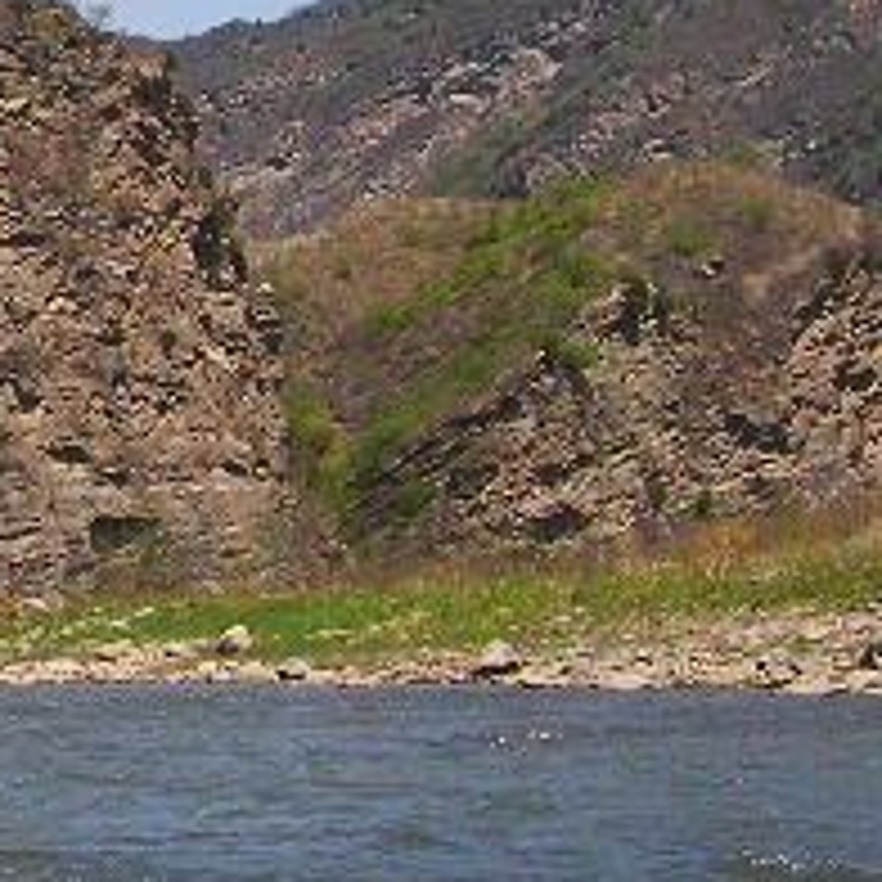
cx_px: -842
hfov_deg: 11.5
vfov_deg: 12.7
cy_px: 180
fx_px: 3949
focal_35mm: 137
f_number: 7.6
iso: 100
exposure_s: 1/205
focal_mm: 8
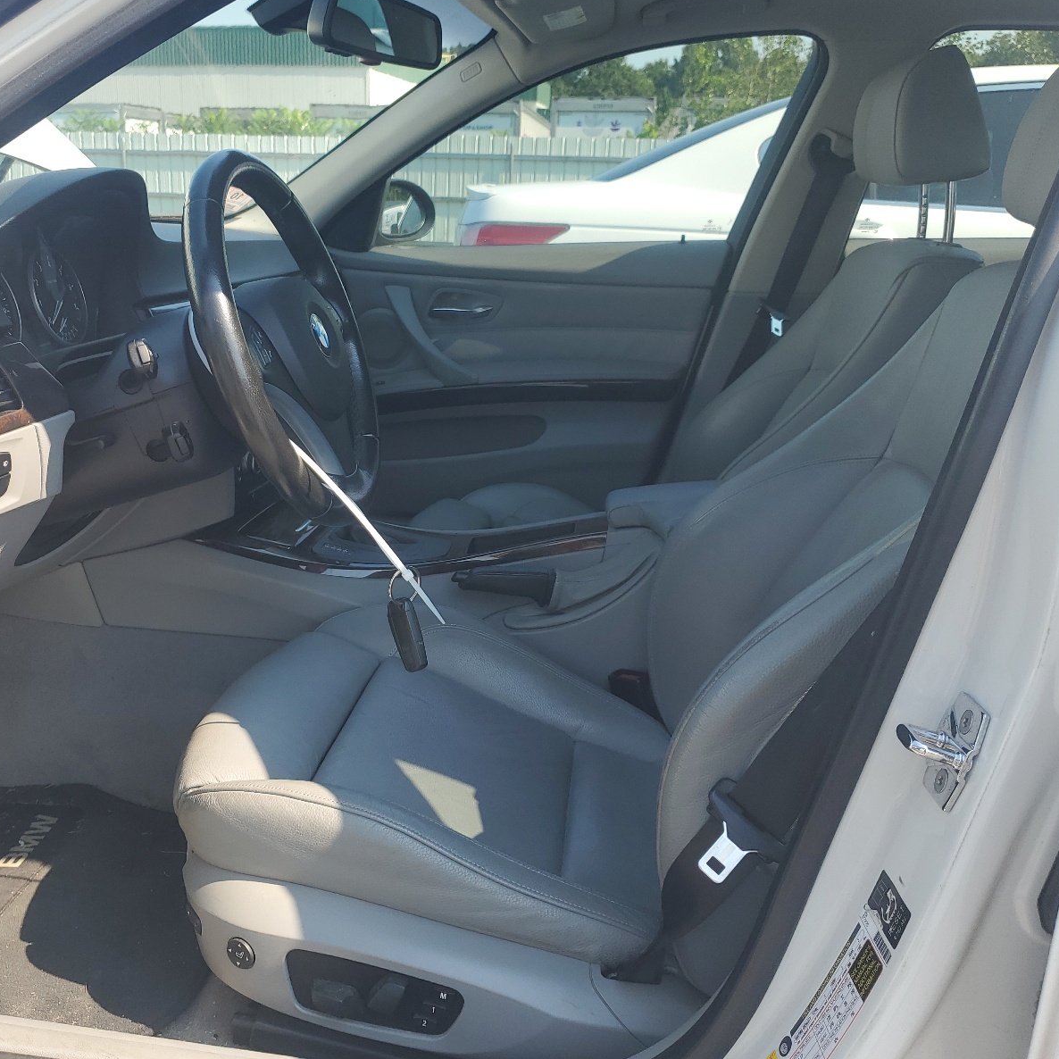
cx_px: 421
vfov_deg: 52.5
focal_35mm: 31
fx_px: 1073
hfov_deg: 52.2
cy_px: 524
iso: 50
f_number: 1.5
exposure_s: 1/769
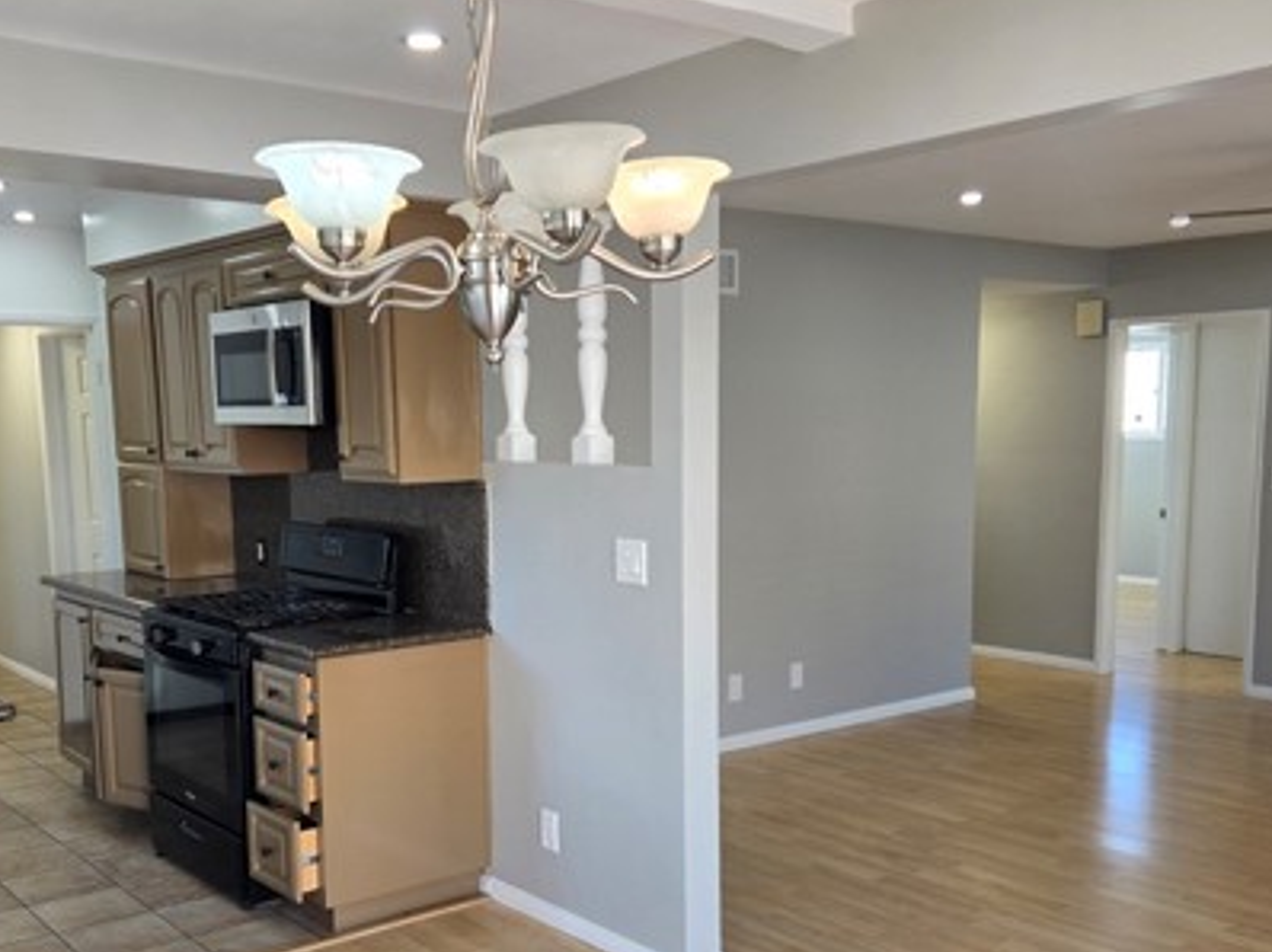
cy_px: 620
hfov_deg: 50.1
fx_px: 1359
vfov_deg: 38.3
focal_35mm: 37
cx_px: 578
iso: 64
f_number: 1.8
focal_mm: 5.4
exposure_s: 1/120
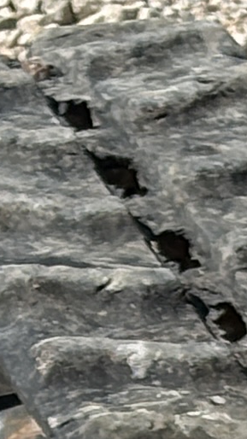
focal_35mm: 444
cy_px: 1271
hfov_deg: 2.7
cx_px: 263
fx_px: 5171
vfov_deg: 4.7
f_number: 1.6
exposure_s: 1/4630
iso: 32
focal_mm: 5.96
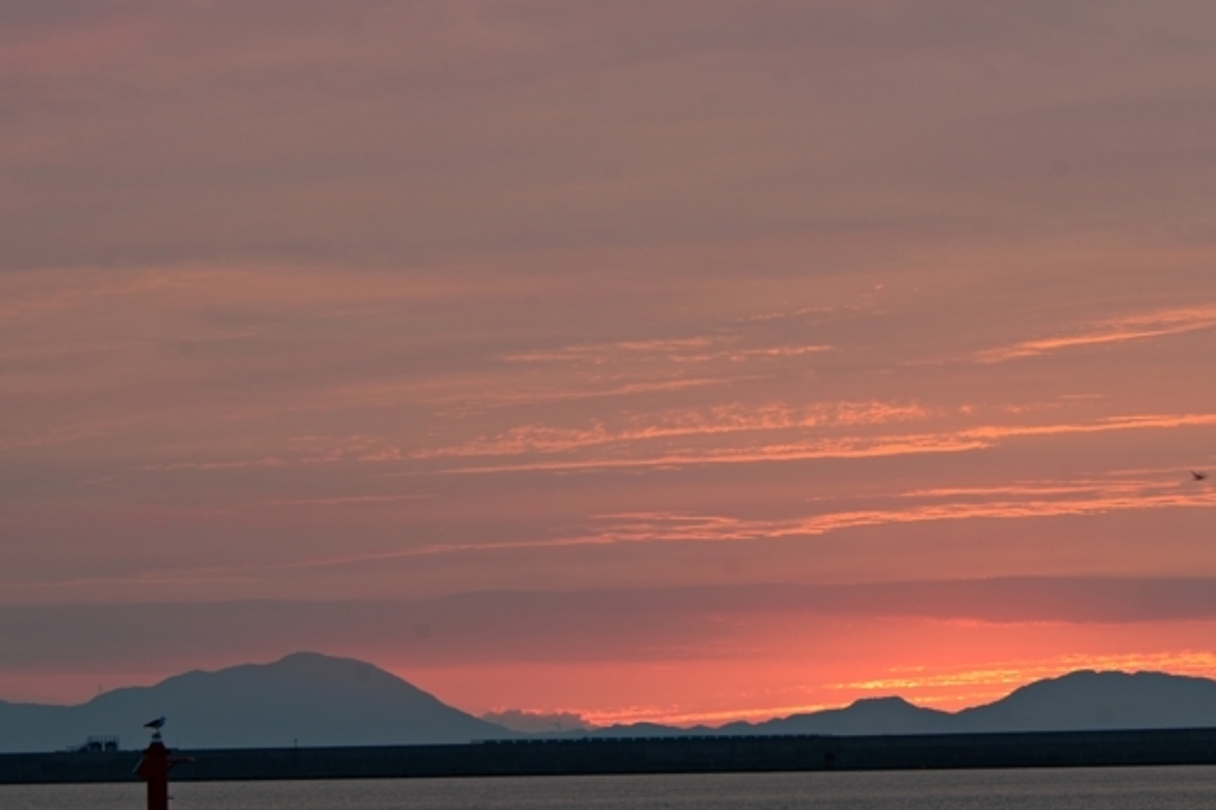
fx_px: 6078
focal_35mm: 180
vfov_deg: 7.6
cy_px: 396
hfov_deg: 11.4
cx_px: 720
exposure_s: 1/15
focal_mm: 100
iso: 100
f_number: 8
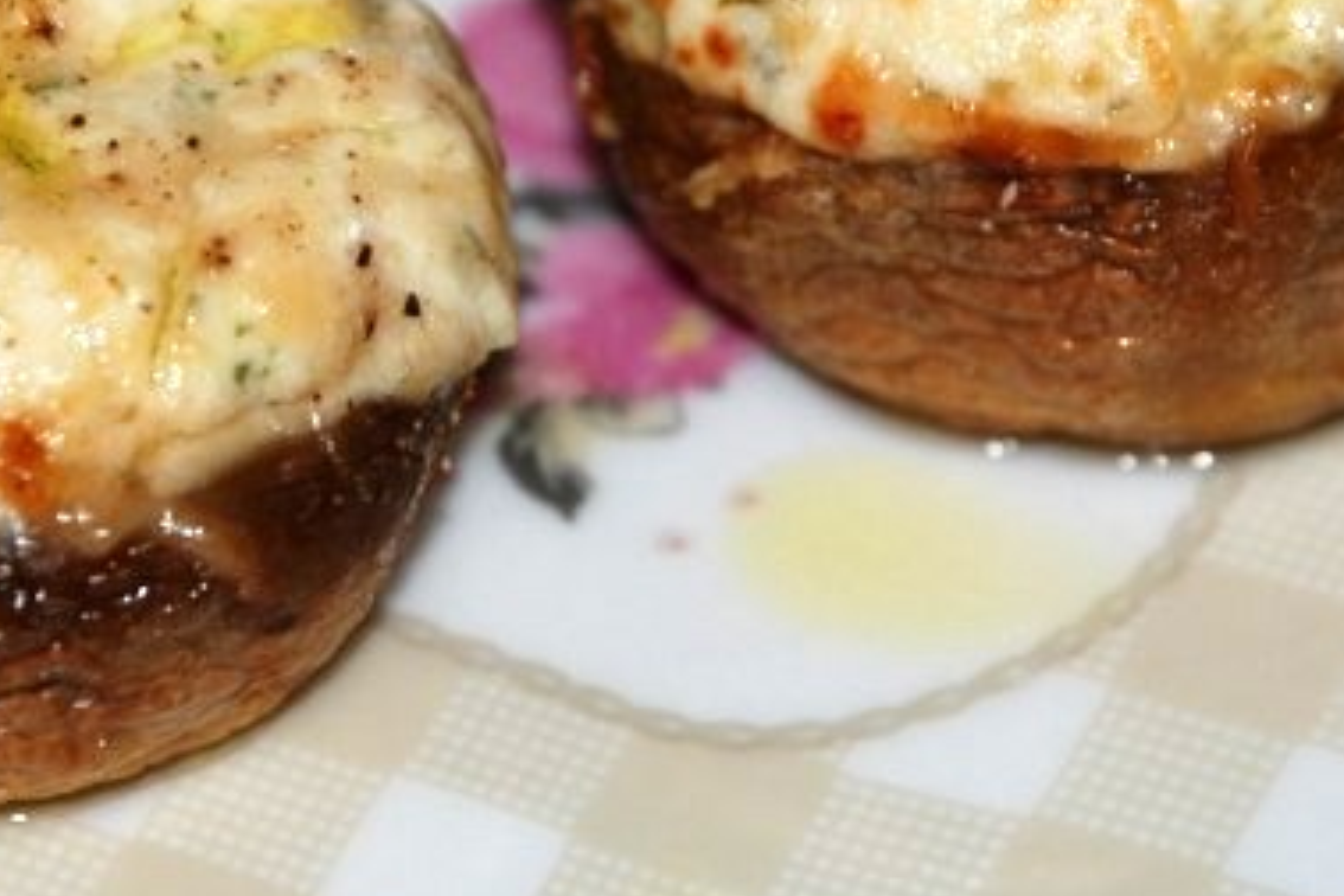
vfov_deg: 3.2
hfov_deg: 4.8
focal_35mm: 429
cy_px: 181
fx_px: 16017
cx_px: 633
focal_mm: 135
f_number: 5.6
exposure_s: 1/60
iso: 160
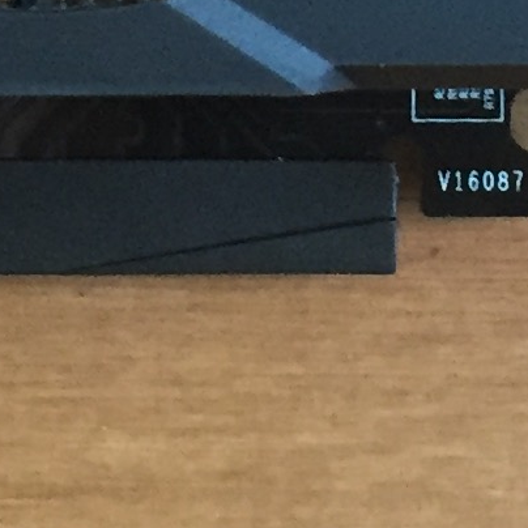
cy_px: -537
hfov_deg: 8.4
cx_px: 443
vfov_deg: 8.1
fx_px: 3572
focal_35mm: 207
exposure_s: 1/24
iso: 250
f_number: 2.2
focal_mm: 4.15
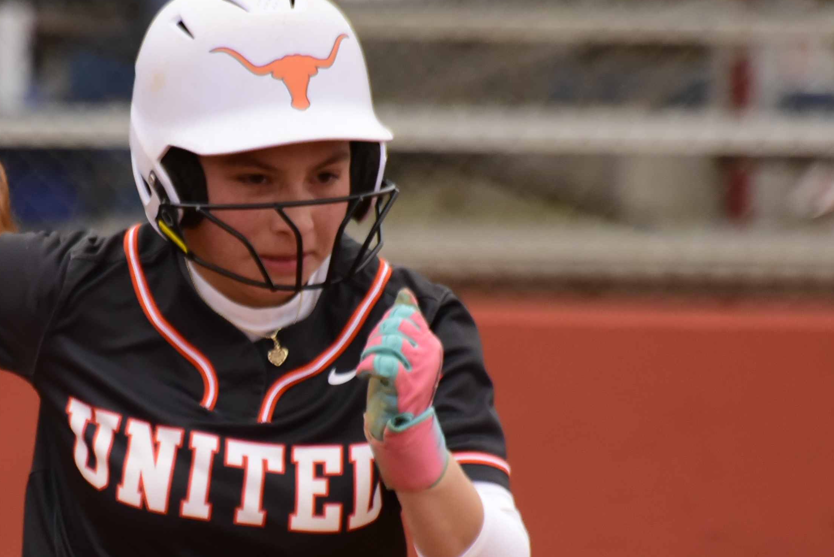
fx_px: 17592
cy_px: 407
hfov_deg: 2.7
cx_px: 163
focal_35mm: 759
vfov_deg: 1.8
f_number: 5.6
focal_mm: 280
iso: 2200
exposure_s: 1/4000
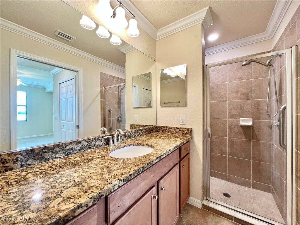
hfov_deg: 106.2
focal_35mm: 13
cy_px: 112
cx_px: 150
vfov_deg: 89.9
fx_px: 113
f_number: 1.8
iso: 160
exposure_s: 1/60
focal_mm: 1.57
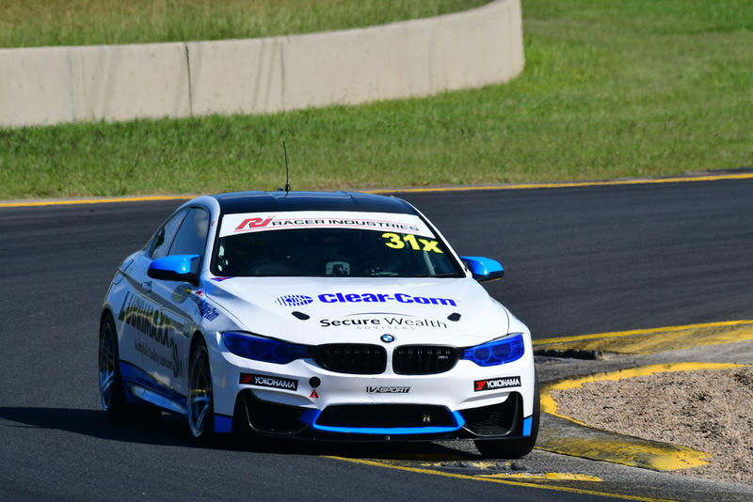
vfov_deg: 1.8
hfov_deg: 2.7
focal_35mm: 750
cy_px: 251
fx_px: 15692
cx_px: 376
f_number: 11
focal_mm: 500
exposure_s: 1/640
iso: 320
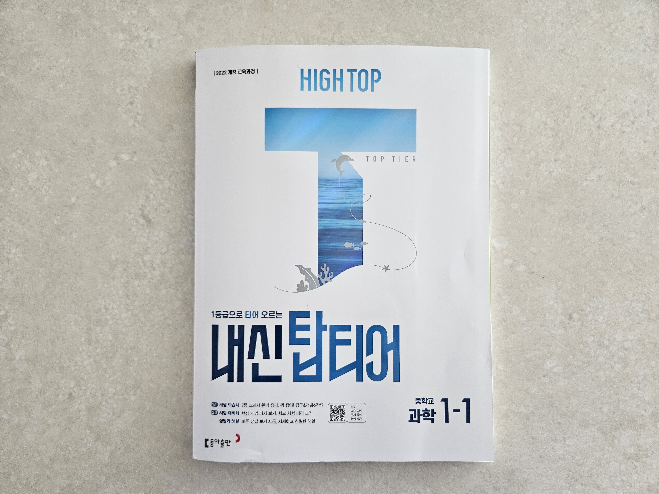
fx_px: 438
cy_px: 247
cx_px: 330
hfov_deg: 73.9
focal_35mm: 23
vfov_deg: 58.9
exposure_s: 1/120
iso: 500
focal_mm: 5.4
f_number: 1.8
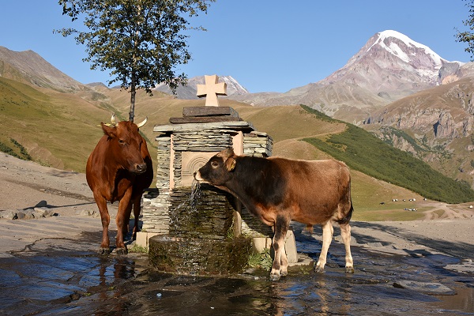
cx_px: 237
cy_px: 158
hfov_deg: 49.6
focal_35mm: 39
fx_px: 513
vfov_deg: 34.2
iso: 200
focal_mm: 26
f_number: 11
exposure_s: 1/250
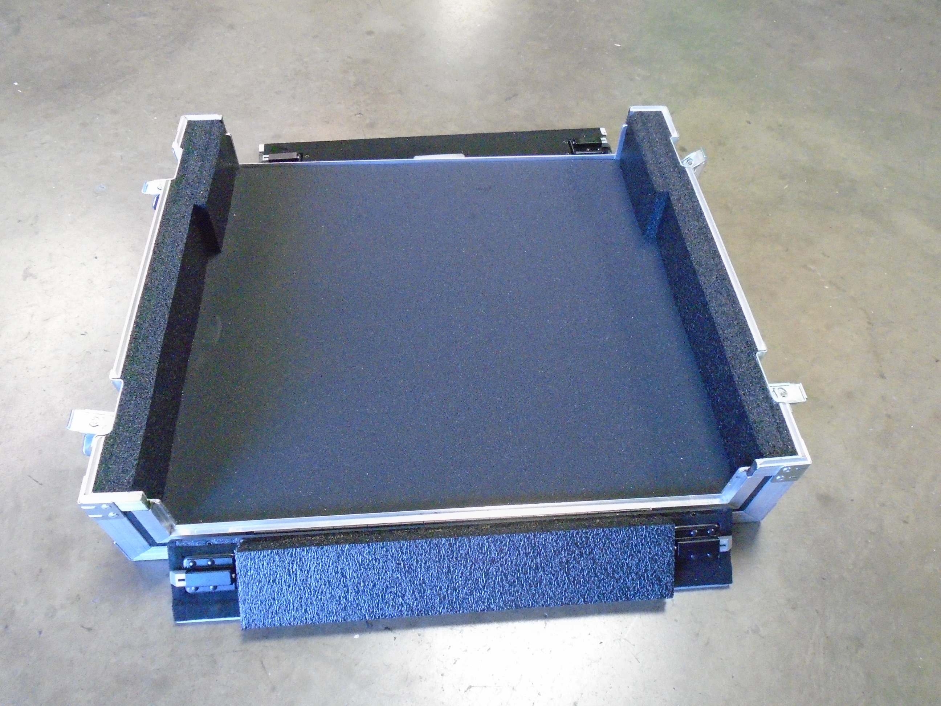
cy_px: 353
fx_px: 707
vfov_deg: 53.1
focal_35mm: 26
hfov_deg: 67.3
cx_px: 470
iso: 800
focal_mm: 4.6
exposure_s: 1/60
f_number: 3.2
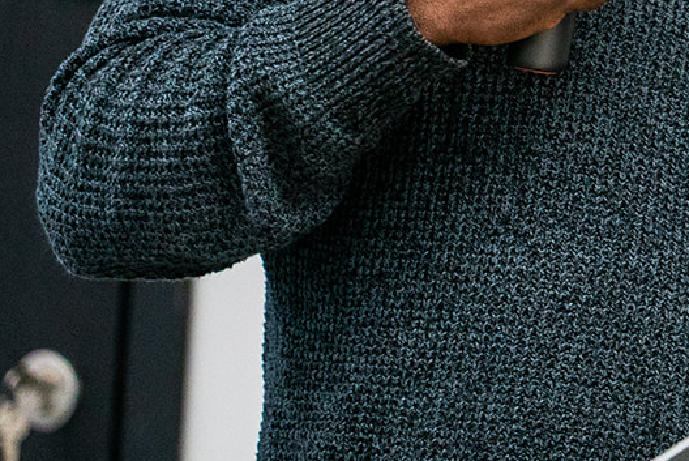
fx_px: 15208
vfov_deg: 1.7
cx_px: 822
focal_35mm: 794
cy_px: -169
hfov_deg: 2.6
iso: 3200
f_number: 5.6
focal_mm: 262
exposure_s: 1/160
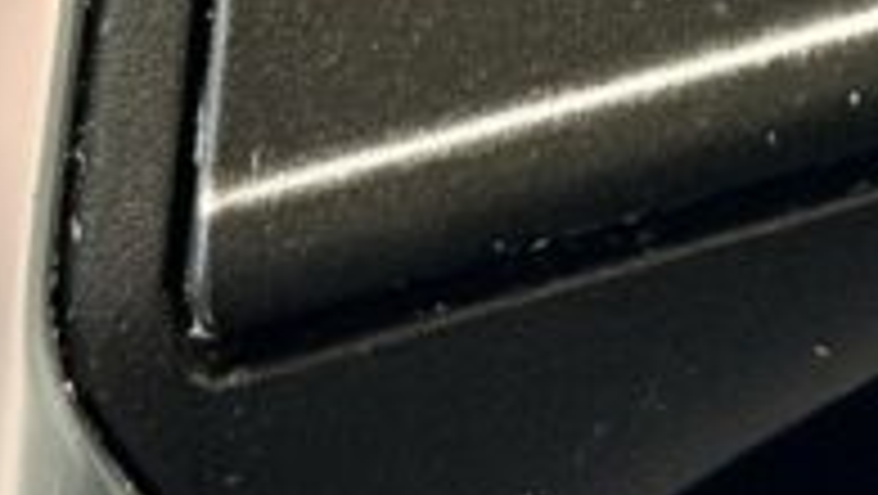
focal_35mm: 275
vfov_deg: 4.3
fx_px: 6407
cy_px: -886
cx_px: 883
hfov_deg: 7.8
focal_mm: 6.76
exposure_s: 1/25
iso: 400
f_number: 1.78
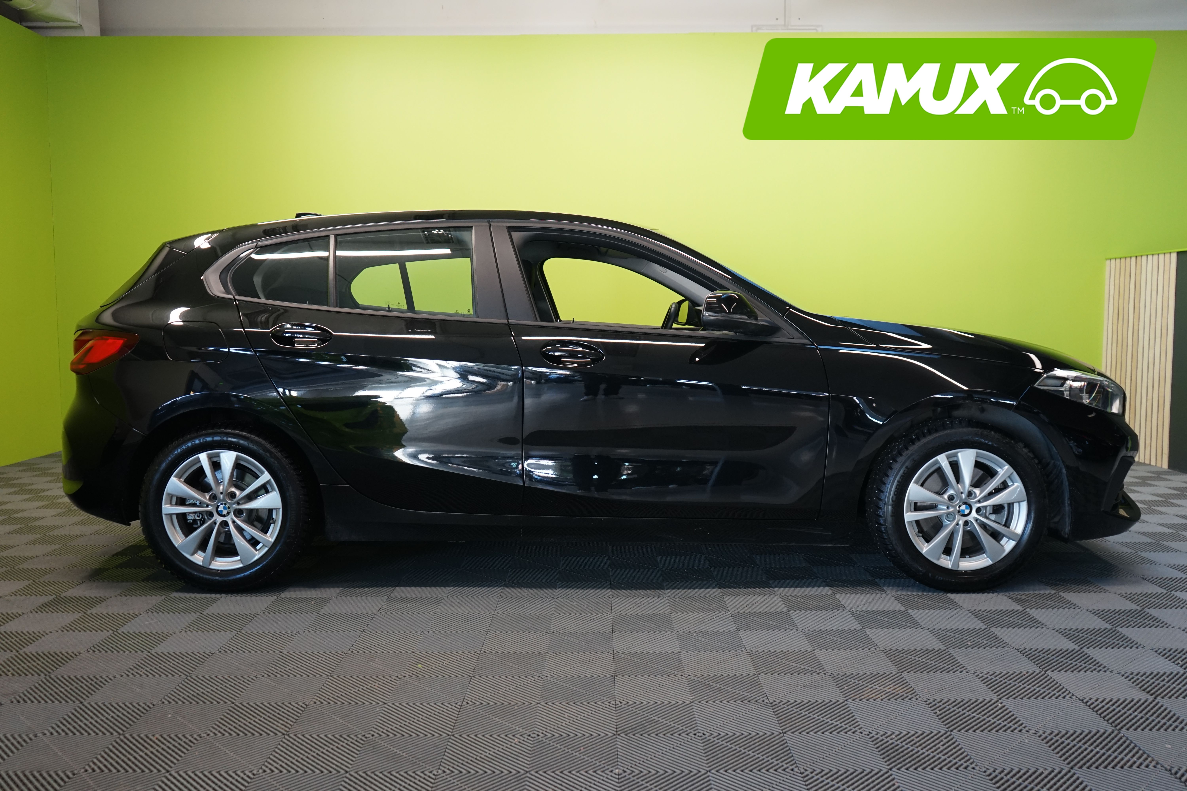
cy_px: 396
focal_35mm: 30
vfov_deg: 43.6
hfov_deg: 61.9
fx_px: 989
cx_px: 594
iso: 1000
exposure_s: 1/30
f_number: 4.5
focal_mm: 30
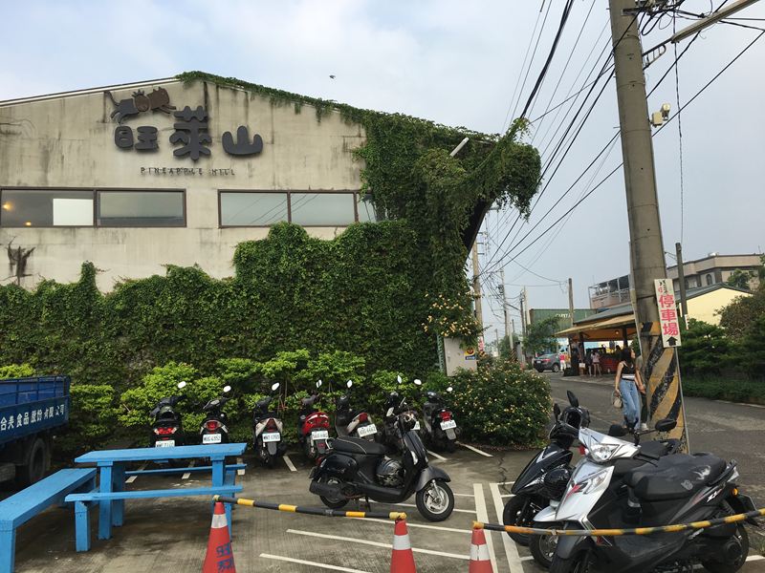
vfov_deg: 48.2
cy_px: 286
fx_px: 641
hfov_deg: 61.7
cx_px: 382
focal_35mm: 29
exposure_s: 1/962
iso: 25
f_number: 2.2
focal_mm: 4.15
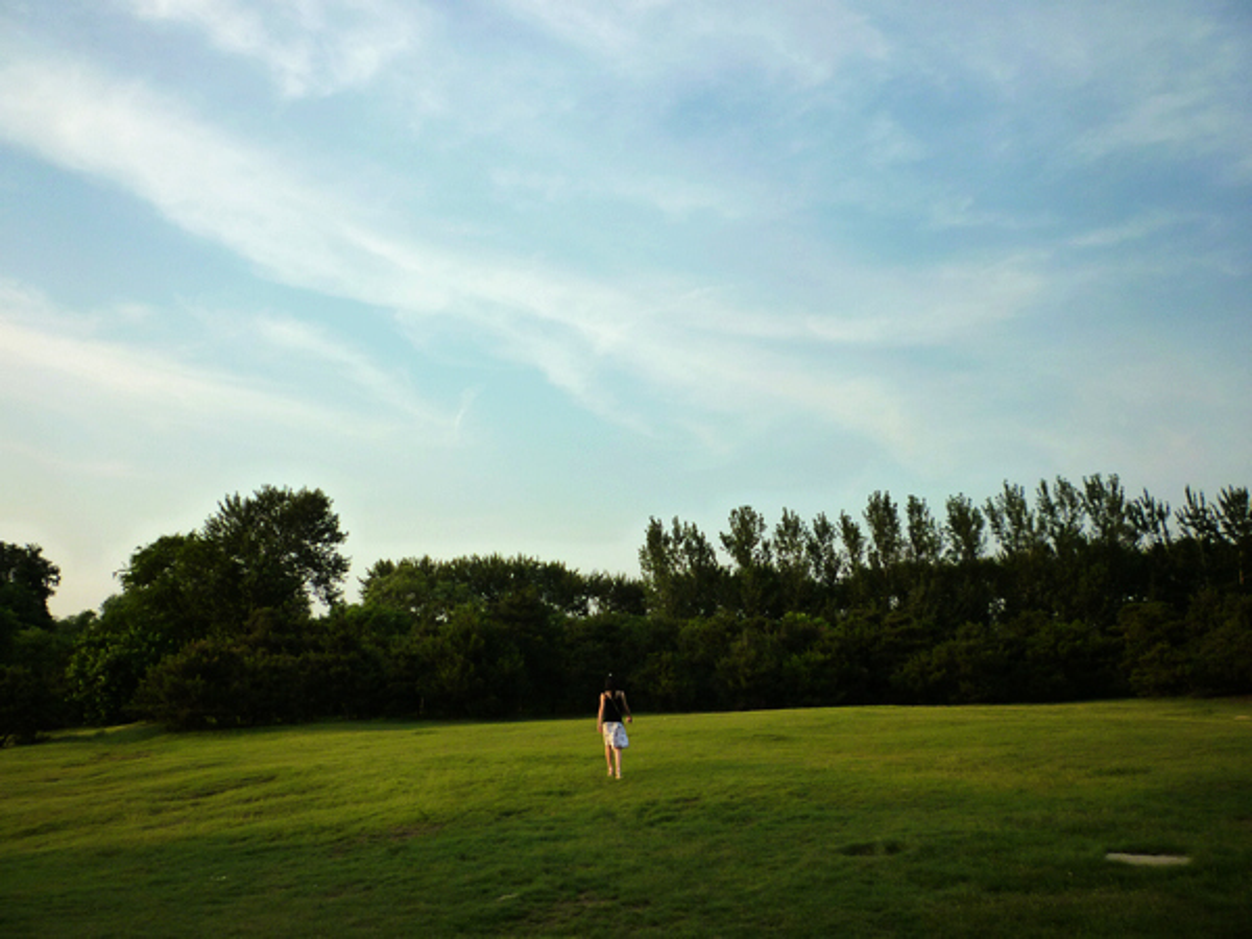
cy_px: 470
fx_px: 1049
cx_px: 626
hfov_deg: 61.7
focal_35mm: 29
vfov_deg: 48.2
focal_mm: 5.2
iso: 125
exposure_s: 1/500
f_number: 3.3
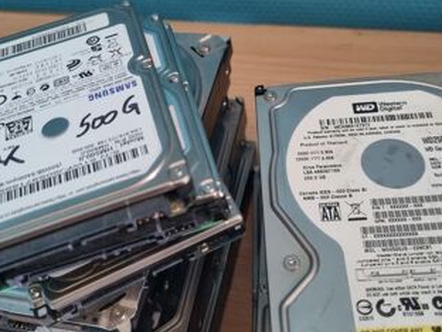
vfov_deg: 35.8
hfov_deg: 46.8
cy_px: 133
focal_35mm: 40
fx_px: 511
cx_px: 234
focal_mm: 5.4
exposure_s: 1/25
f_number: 1.8
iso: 640
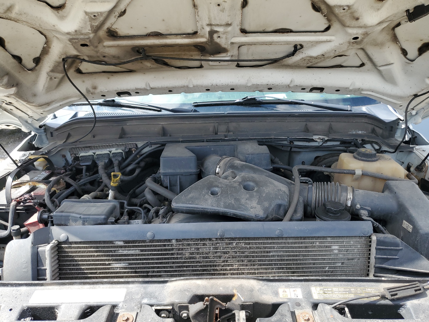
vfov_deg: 53.1
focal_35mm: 26
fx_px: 322
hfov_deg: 67.3
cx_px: 214
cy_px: 161
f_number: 1.5
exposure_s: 1/769
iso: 50
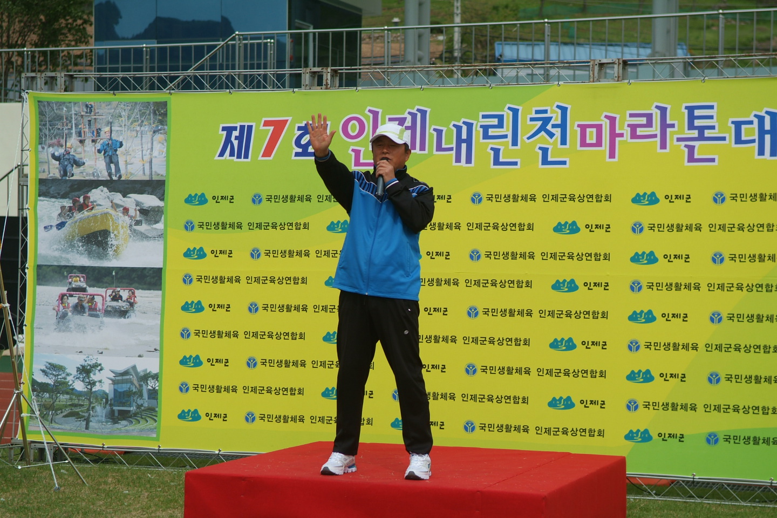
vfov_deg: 16.5
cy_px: 259
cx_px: 388
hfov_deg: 24.5
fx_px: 1791
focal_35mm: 83
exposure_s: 1/1500
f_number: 4
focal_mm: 55
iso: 200
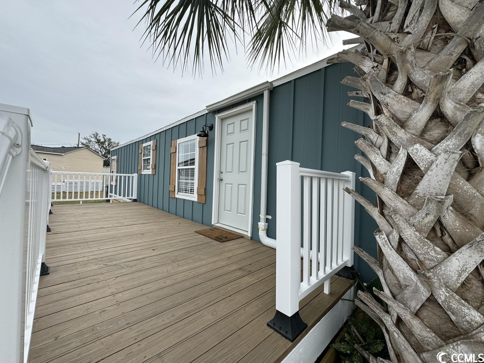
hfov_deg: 102.1
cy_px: 182
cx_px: 242
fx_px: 196
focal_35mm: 14
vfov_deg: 85.7
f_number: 2.2
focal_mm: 2.22
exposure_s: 1/741
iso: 40
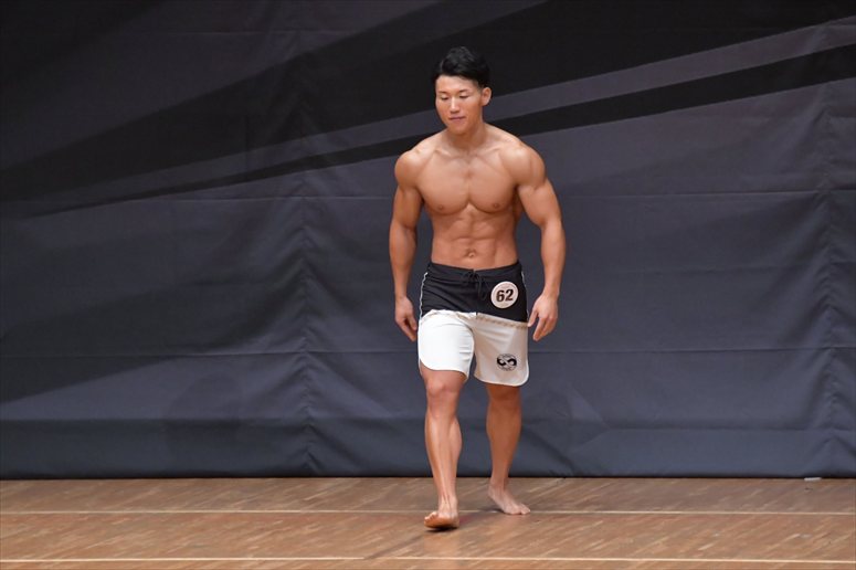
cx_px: 428
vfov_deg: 4.4
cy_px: 285
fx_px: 7486
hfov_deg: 6.5
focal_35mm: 315
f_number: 5.6
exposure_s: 1/400
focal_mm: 210
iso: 6400
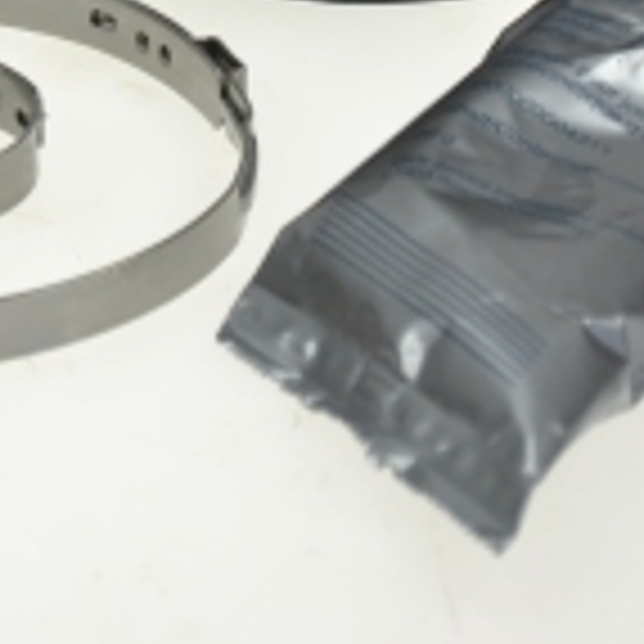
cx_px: 97
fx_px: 7409
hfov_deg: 5.0
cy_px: -212
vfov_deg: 5.0
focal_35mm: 352
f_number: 5.3
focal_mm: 66
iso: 100
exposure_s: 1/100
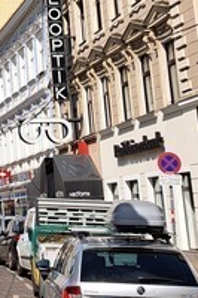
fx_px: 793
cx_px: -156
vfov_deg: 20.5
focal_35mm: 96
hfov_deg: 12.9
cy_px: -12
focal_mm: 5.23
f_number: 1.8
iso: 50
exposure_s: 1/1366
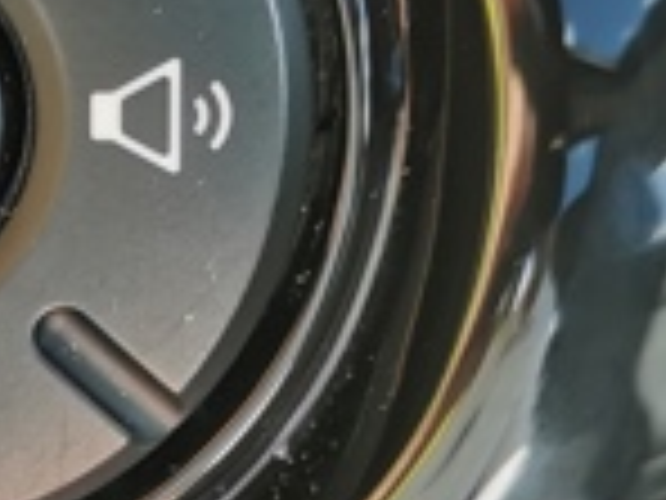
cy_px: 360
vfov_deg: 10.1
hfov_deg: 13.2
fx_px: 2809
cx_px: -108
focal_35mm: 146
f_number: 1.8
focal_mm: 5.58
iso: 50
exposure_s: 1/128
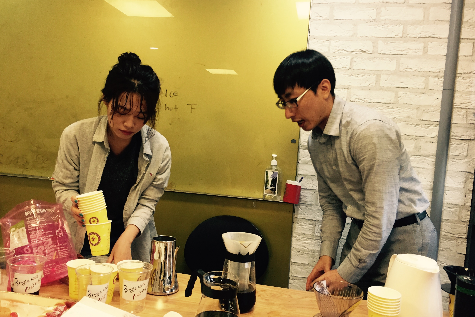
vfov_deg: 42.3
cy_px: 165
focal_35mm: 31
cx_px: 238
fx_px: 409
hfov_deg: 60.3
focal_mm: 4.15
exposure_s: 1/30
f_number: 2.2
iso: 64
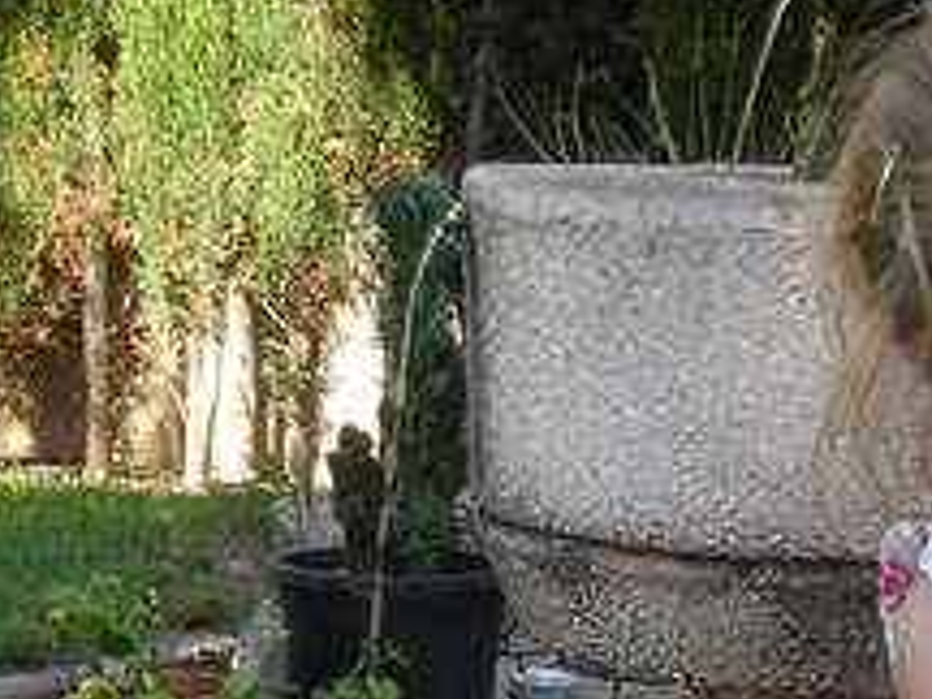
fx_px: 3742
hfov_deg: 14.1
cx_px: 742
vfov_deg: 10.5
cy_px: 841
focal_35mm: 139
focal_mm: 7.8
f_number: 3.4
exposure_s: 1/90.2
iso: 50
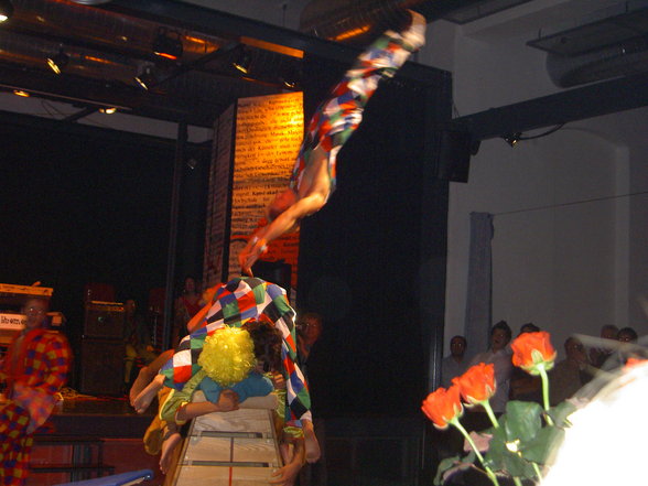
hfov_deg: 34.9
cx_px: 324
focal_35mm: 55
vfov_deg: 26.6
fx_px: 1030
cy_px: 243
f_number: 3.3
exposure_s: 1/60
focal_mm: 11.3
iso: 100
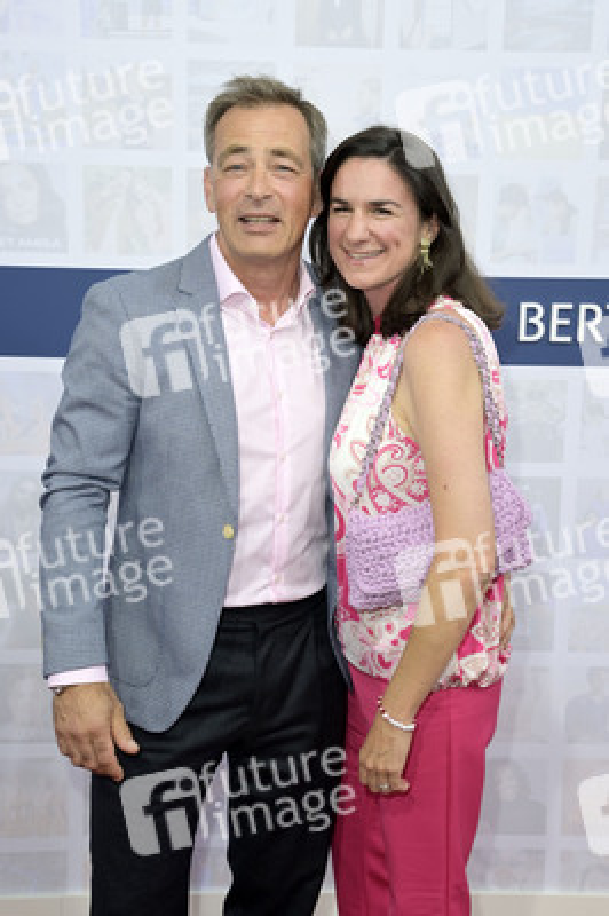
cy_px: 458
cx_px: 304
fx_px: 1169
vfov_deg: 42.8
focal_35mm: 46
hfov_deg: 29.2
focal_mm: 46
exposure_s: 1/125
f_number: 7.1
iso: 640
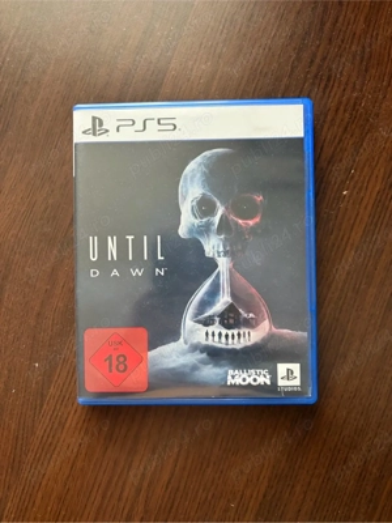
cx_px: 196
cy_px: 262
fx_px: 393
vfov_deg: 67.3
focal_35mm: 26
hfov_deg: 53.1
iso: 500
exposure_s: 1/46
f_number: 1.6
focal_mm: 5.96
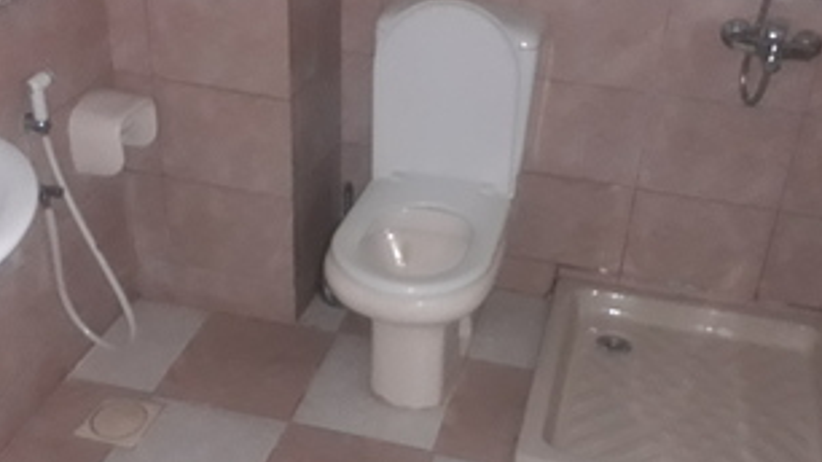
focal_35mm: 44
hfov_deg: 46.4
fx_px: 959
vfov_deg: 27.1
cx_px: 412
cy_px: 211
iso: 400
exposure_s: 1/25
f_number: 1.9
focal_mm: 3.6
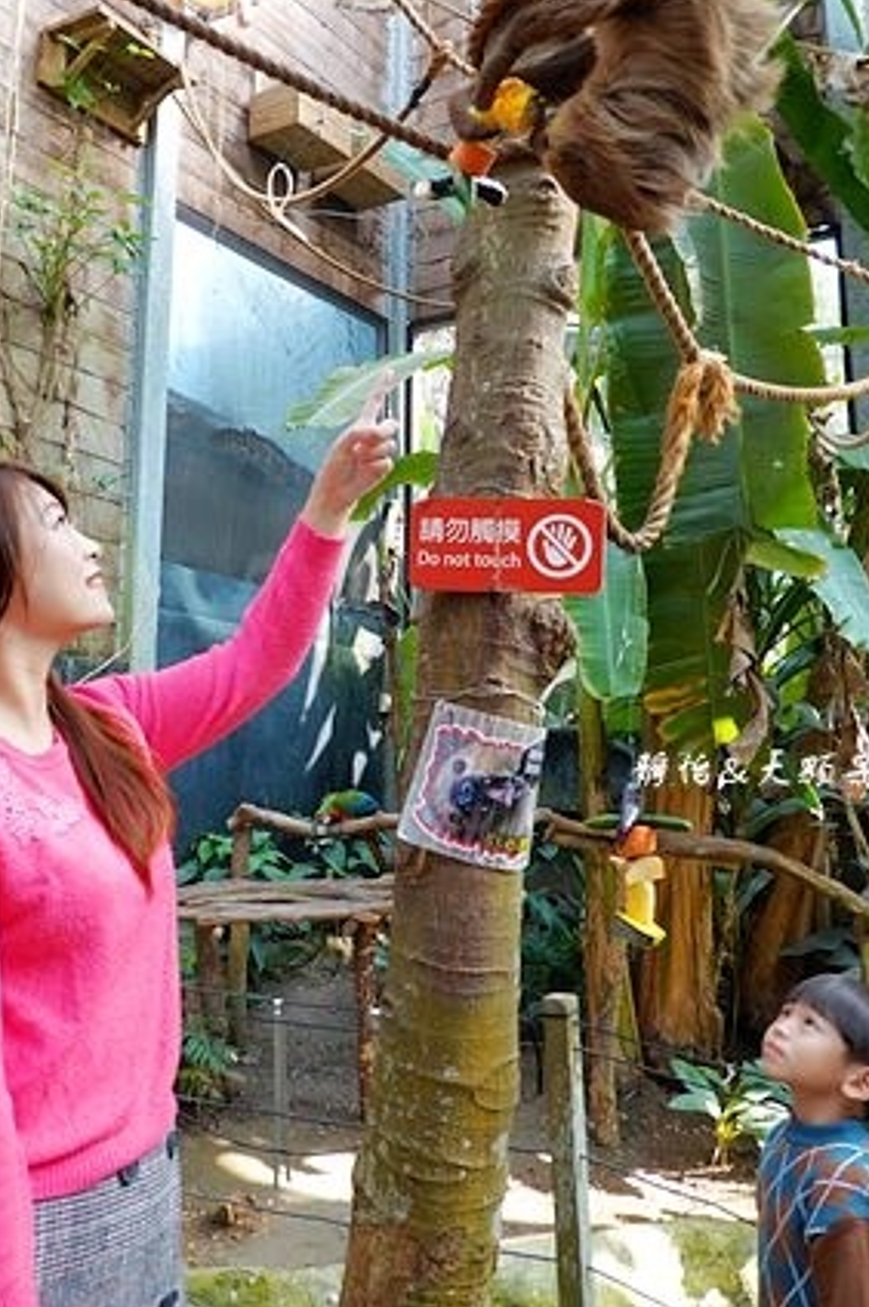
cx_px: 336
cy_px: 512
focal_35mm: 34
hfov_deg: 38.6
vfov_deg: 55.3
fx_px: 1233
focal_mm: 9
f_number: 2.8
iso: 125
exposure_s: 1/30
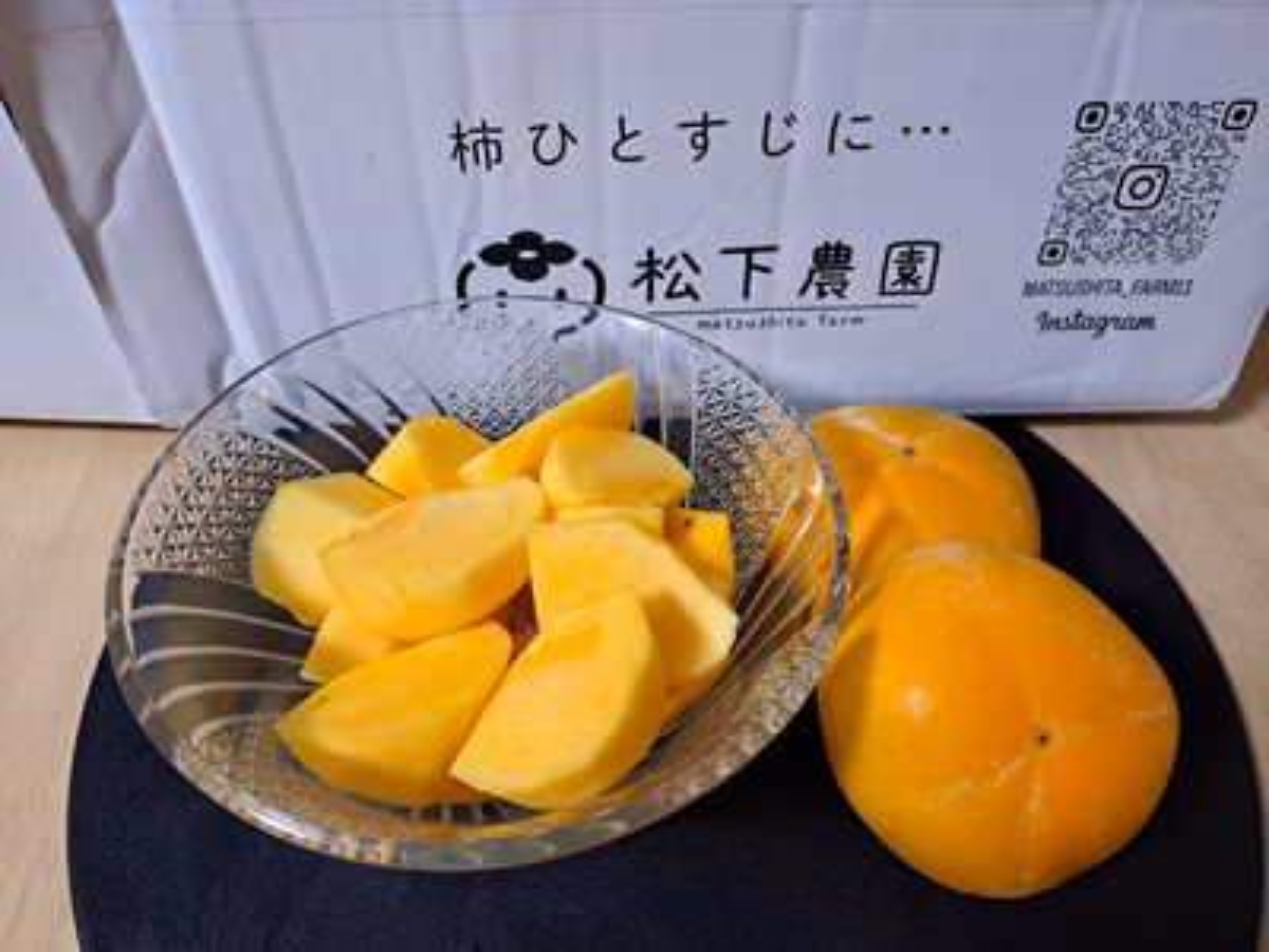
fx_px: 880
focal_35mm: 24
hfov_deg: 71.6
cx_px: 634
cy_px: 476
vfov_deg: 56.8
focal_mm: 5.23
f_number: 1.8
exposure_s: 1/50
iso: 400
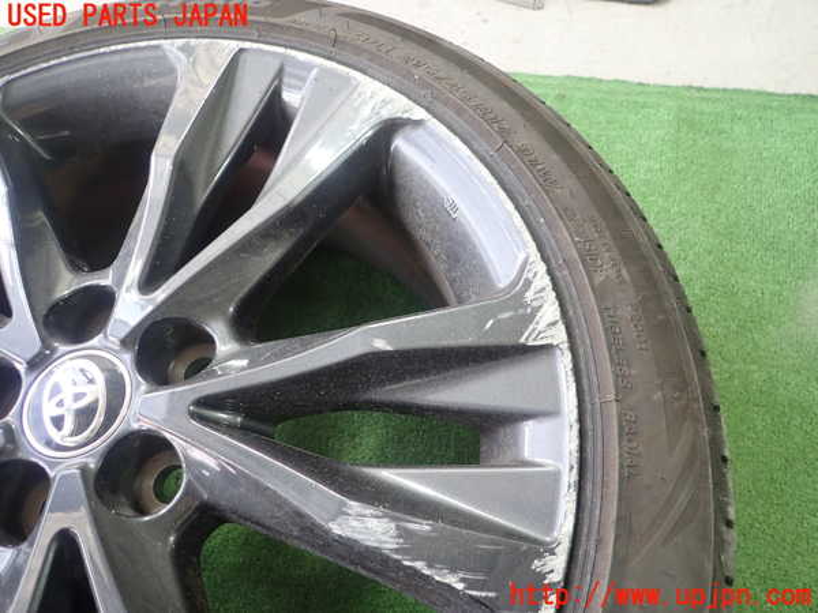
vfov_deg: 54.9
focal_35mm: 25
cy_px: 306
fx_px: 591
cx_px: 409
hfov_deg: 69.4
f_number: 2
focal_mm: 4.5
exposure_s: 1/60
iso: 200
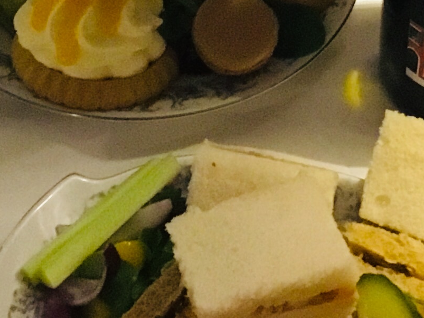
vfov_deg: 11.1
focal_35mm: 126
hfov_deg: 15.6
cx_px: 167
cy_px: -225
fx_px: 1543
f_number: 2.4
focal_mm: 3.3
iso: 320
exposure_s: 1/17
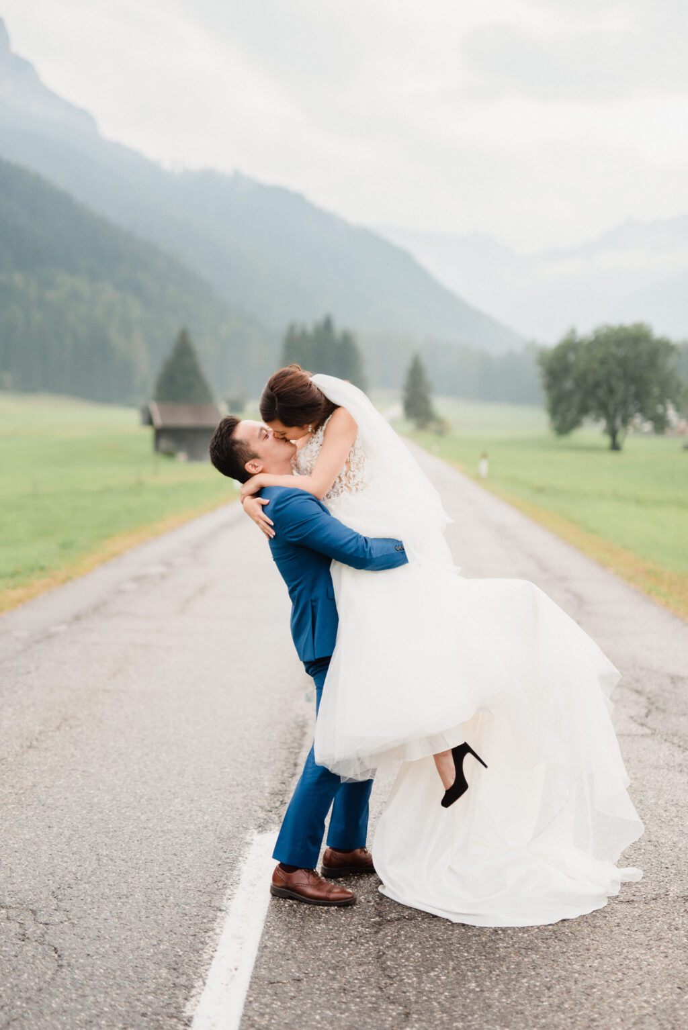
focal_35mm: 50
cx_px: 344
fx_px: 1432
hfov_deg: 27.0
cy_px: 515
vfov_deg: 39.6
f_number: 1.4
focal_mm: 50
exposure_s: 1/3200
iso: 200
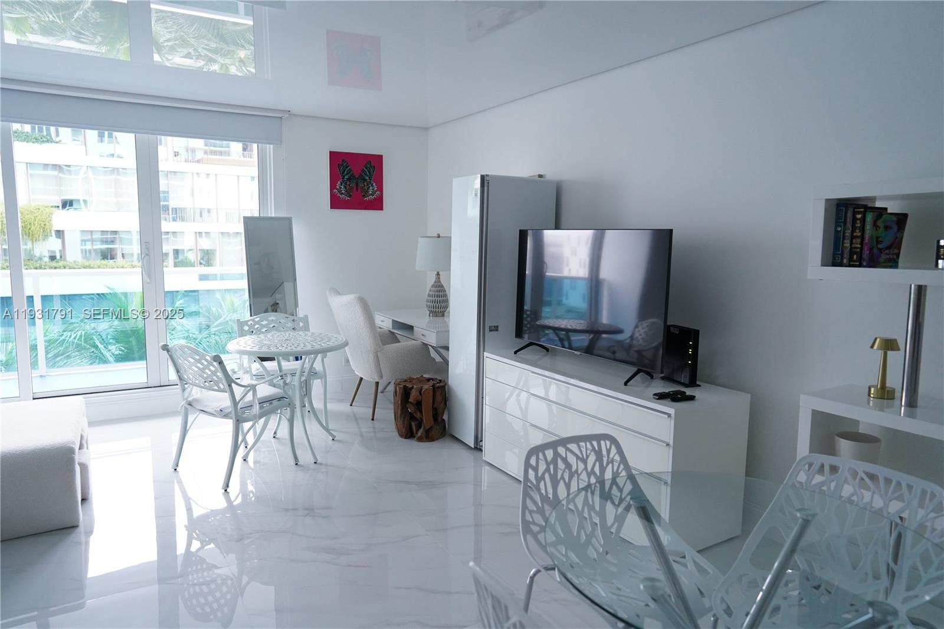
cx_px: 472
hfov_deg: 73.8
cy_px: 314
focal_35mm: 24
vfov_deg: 53.1
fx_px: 629
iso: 2500
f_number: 3.2
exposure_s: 1/60
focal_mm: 24
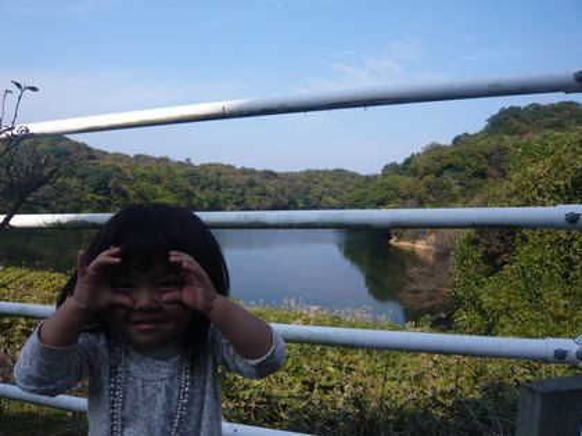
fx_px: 471
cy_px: 218
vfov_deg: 49.7
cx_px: 291
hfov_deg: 63.4
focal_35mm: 28
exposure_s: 1/160
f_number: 8
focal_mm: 4.6
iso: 100
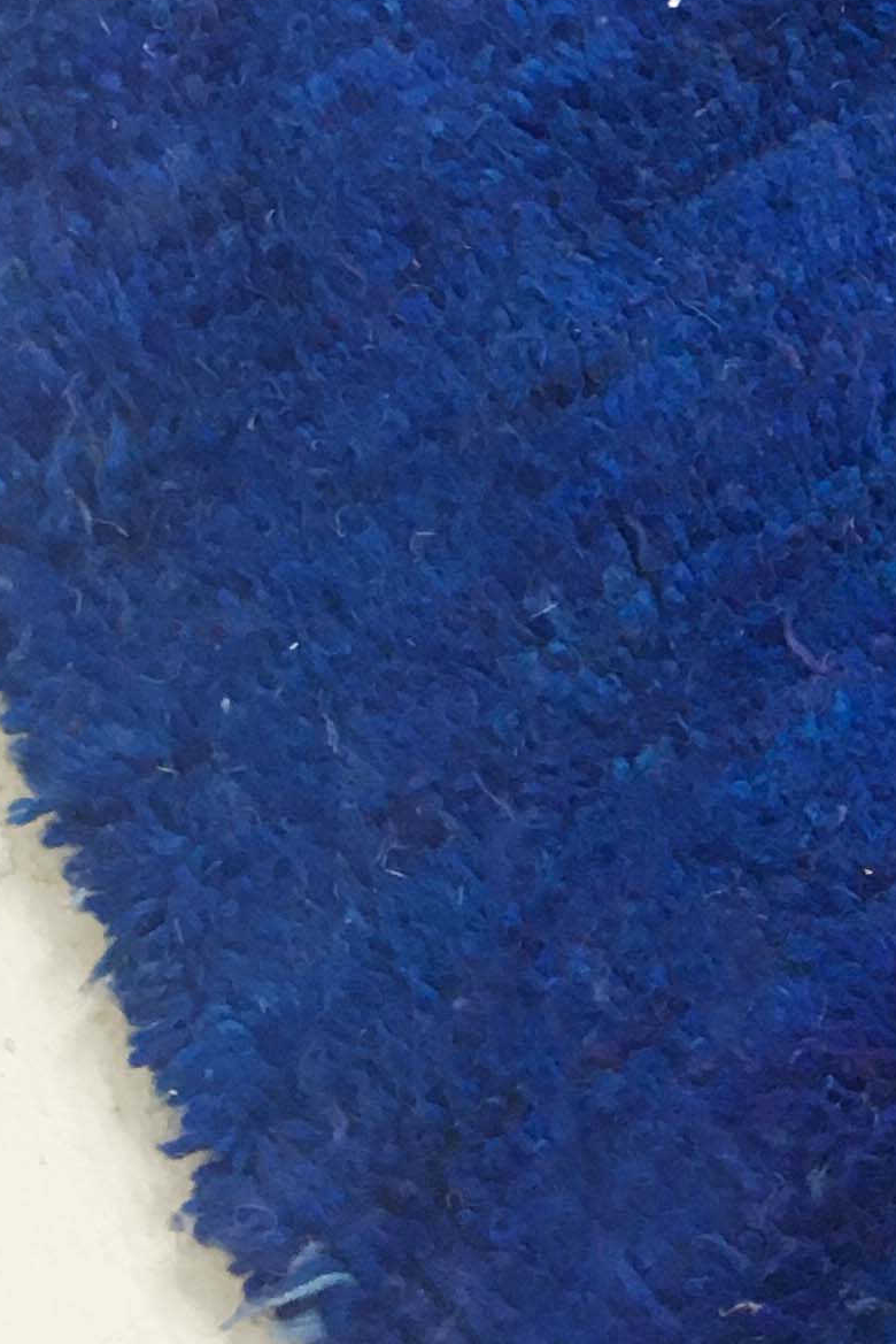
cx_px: 1666
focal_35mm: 104
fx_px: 3880
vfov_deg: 19.0
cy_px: -26
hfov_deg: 12.0
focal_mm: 4.15
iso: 100
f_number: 2.2
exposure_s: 1/35
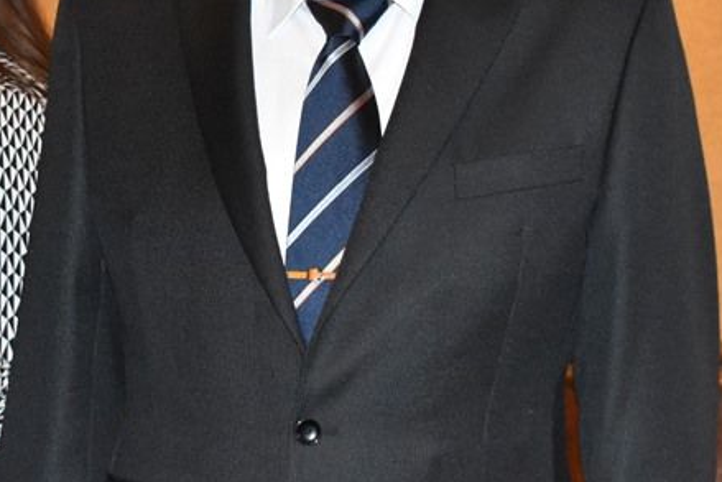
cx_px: 86
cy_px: -4
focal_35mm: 147
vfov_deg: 9.3
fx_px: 2949
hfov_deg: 13.8
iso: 6400
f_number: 8
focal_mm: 42
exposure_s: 1/60
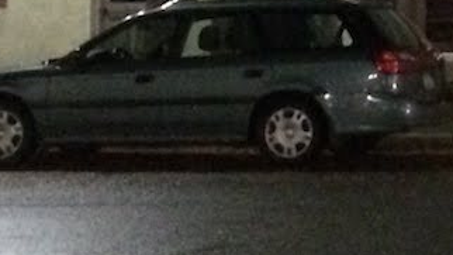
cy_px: -166
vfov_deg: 7.5
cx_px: 630
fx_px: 1886
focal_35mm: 157
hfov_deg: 13.1
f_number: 2.2
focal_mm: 4.15
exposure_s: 1/15
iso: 800
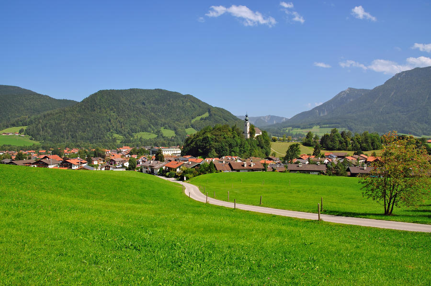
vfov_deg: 47.8
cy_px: 143
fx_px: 323
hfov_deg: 67.4
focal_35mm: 27
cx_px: 216
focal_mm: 18
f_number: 8
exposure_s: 1/320
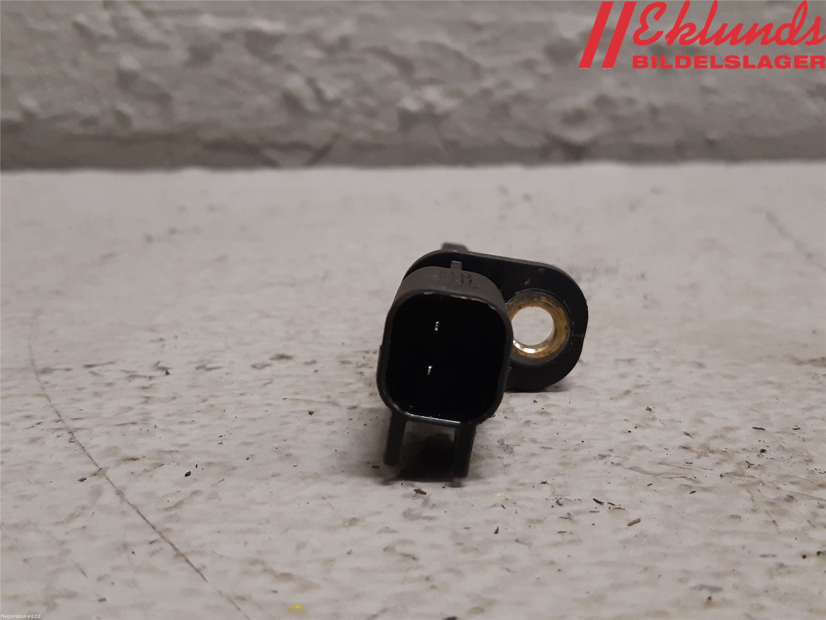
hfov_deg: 67.3
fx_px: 620
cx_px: 413
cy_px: 310
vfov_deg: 53.1
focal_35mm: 26
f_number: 1.7
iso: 160
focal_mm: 3.93
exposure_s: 1/50
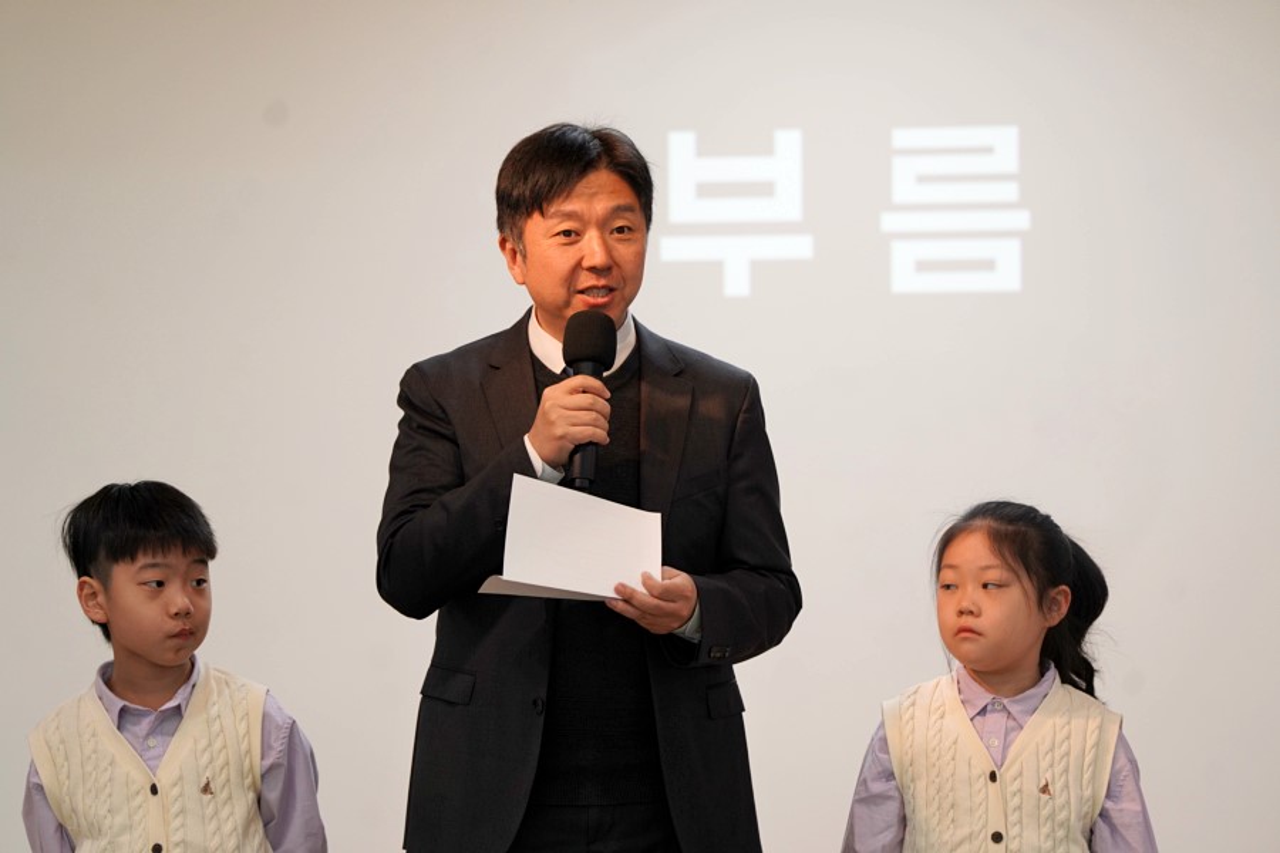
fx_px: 7111
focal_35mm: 200
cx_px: 640
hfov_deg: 10.3
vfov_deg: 6.9
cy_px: 426
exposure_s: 1/250
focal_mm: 200
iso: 800
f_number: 4
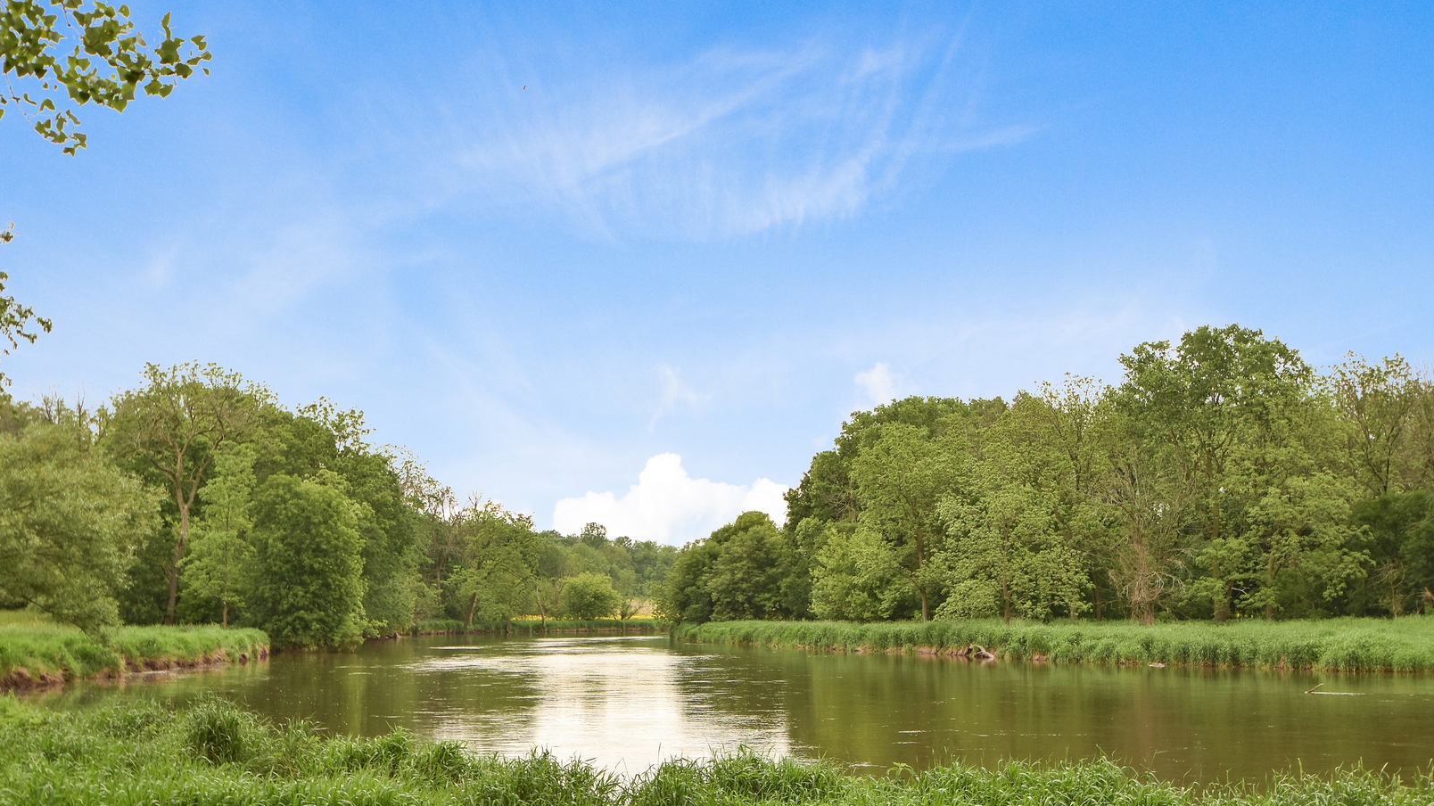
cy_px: 468
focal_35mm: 38
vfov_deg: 31.1
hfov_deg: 52.8
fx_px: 1445
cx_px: 716
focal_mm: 24
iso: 200
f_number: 8
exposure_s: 1/160
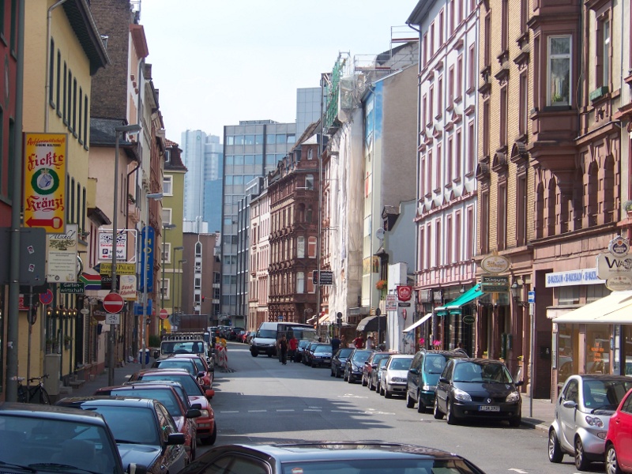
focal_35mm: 96
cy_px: 237
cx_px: 316
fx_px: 1753
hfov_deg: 20.4
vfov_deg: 15.4
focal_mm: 16.2
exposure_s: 1/640
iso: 64
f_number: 3.2
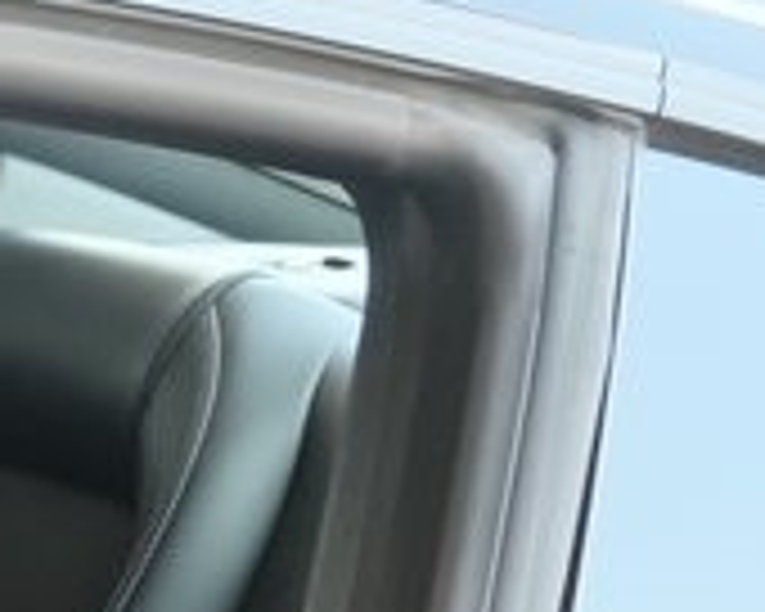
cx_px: -1440
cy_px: 1352
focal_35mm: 153
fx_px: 3464
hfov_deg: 9.9
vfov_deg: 9.3
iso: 3200
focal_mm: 18
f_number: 5
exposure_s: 1/320
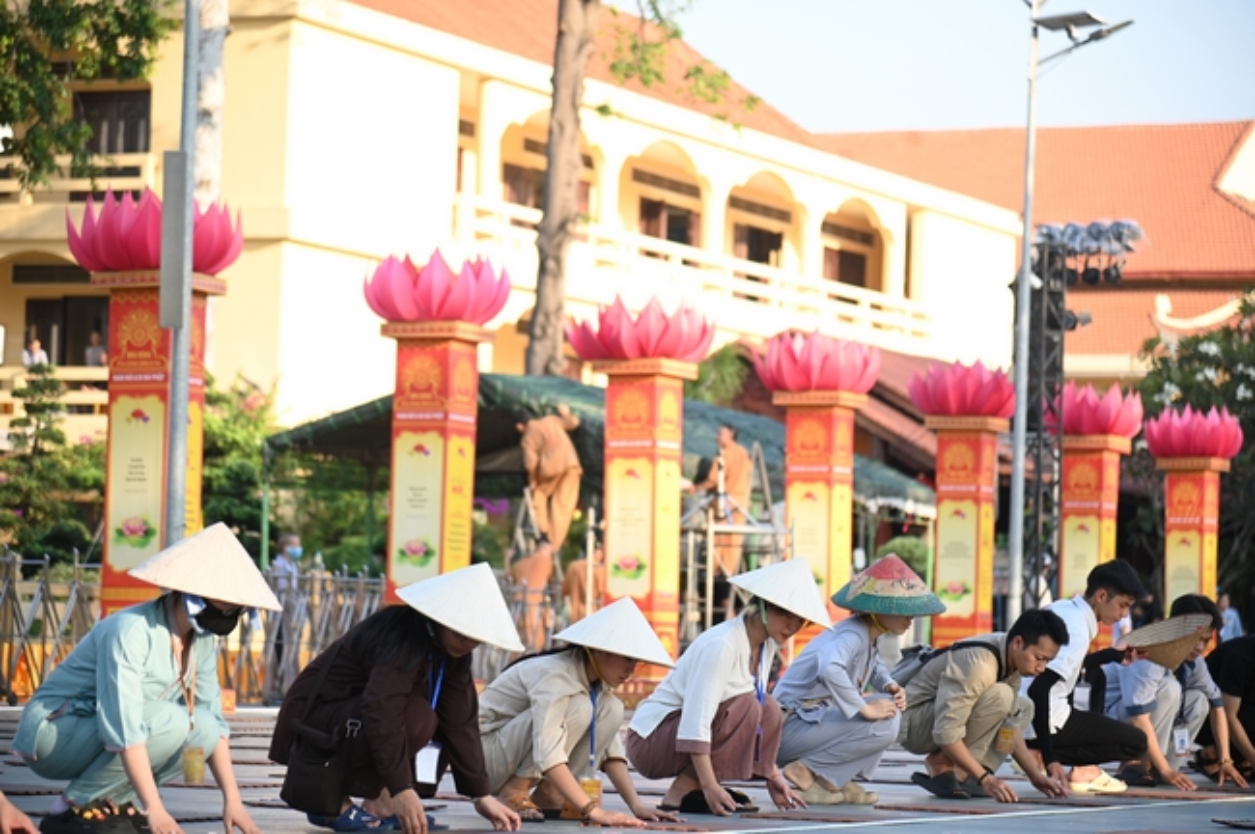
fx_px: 4179
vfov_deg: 11.4
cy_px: 417
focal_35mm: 120
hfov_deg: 17.1
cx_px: 628
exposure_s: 1/640
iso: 500
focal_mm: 120
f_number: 4
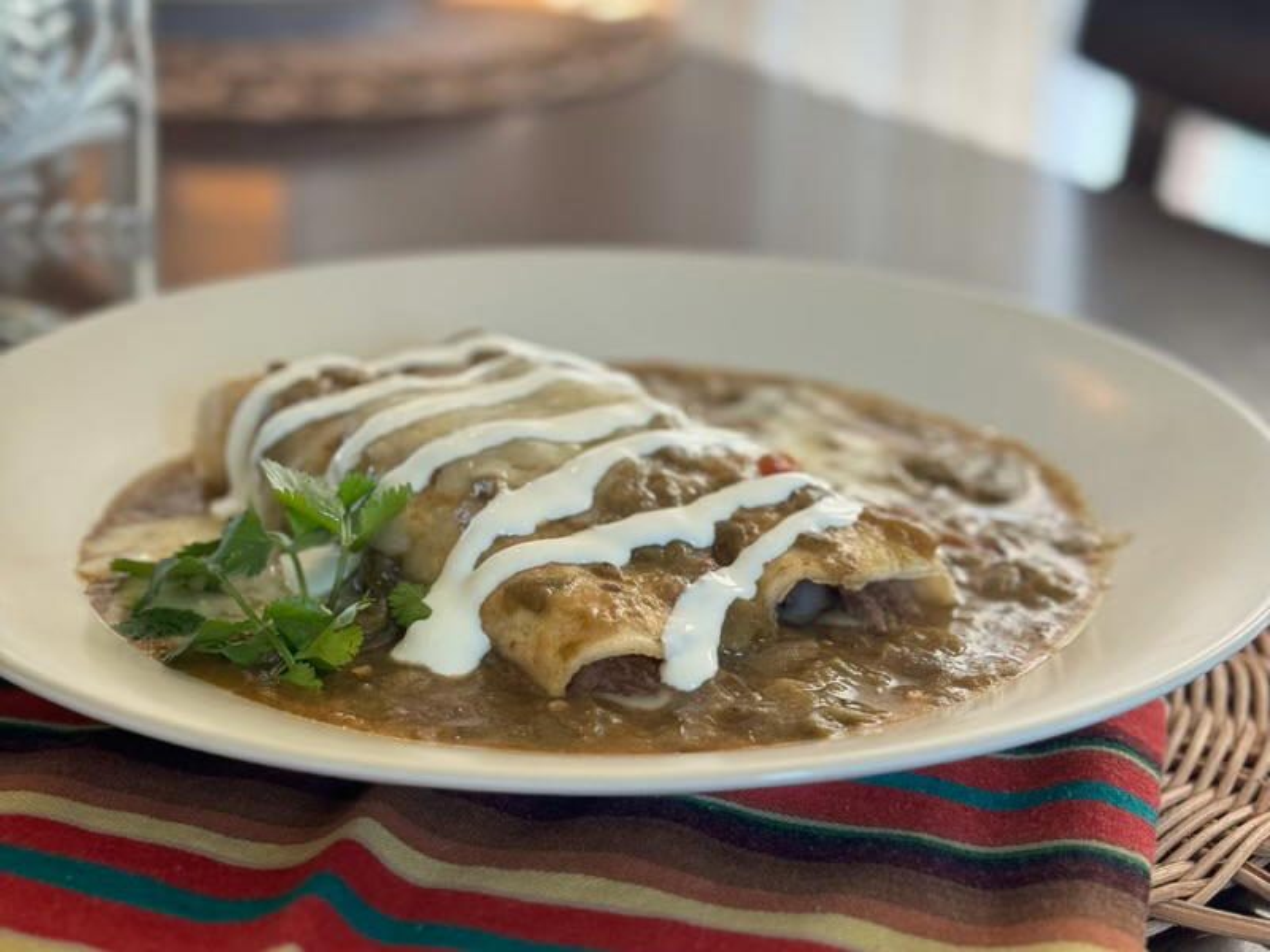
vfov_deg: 30.3
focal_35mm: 48
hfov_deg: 39.7
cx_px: 635
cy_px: 476
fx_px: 1761
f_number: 1.78
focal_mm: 6.86
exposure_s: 1/120
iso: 125
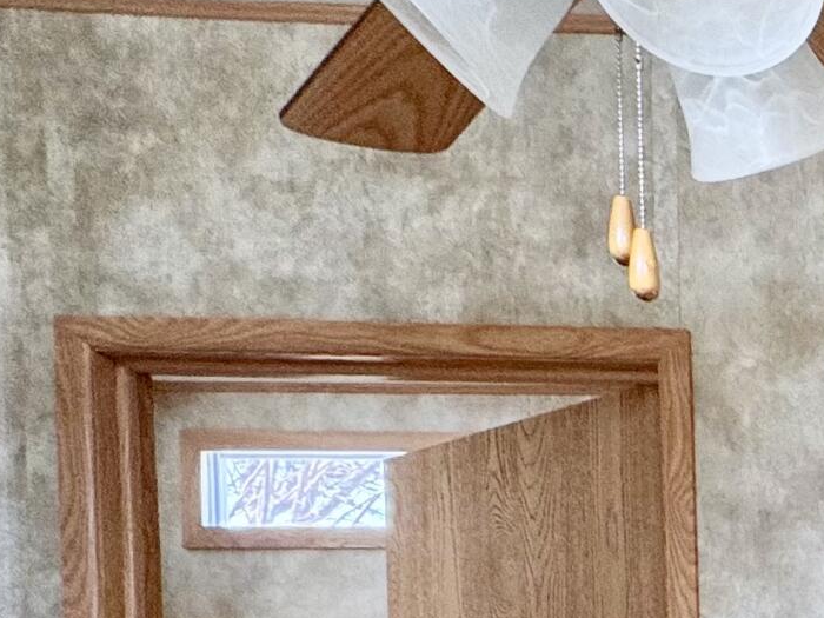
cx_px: 1471
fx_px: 1428
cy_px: 931
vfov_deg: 20.7
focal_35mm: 60
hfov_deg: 21.5
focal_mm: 2.22
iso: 100
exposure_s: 1/99
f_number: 2.2
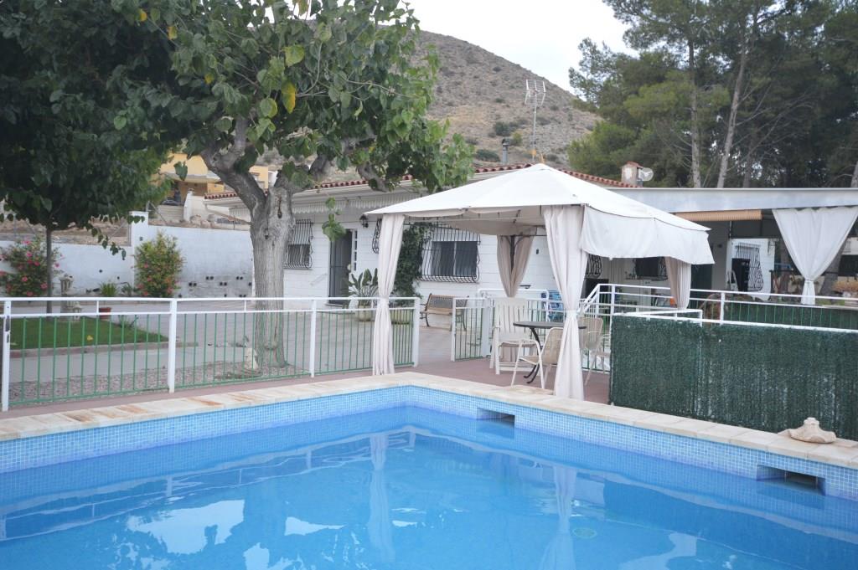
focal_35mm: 30
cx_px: 429
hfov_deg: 62.0
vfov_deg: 43.5
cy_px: 285
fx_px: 714
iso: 450
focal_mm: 20
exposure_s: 1/60
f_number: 5.6
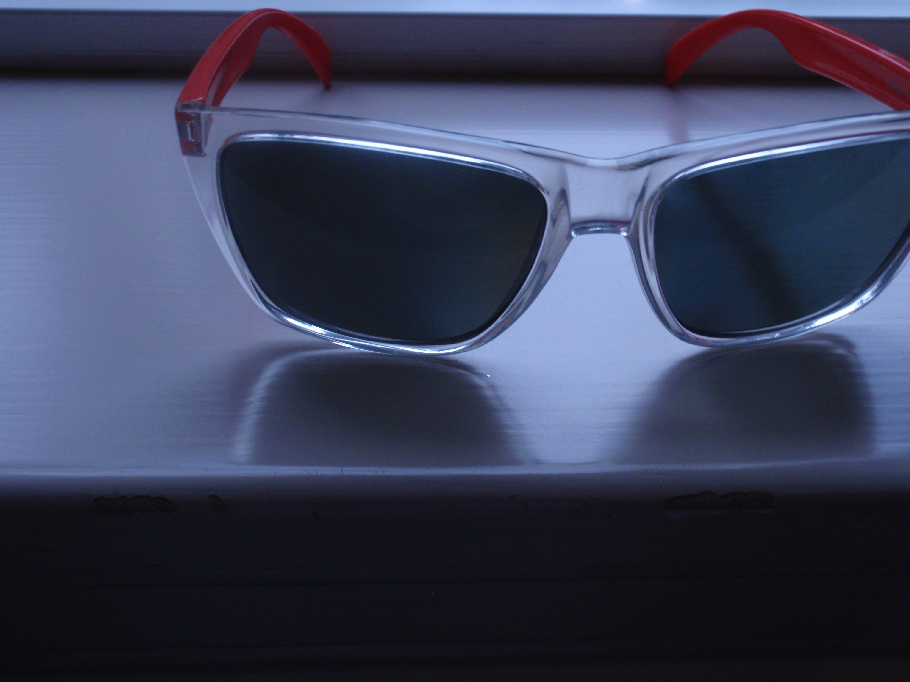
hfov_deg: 46.8
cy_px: 341
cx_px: 455
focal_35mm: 40
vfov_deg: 36.0
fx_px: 1052
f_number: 3.9
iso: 200
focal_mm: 7.25
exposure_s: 1/40
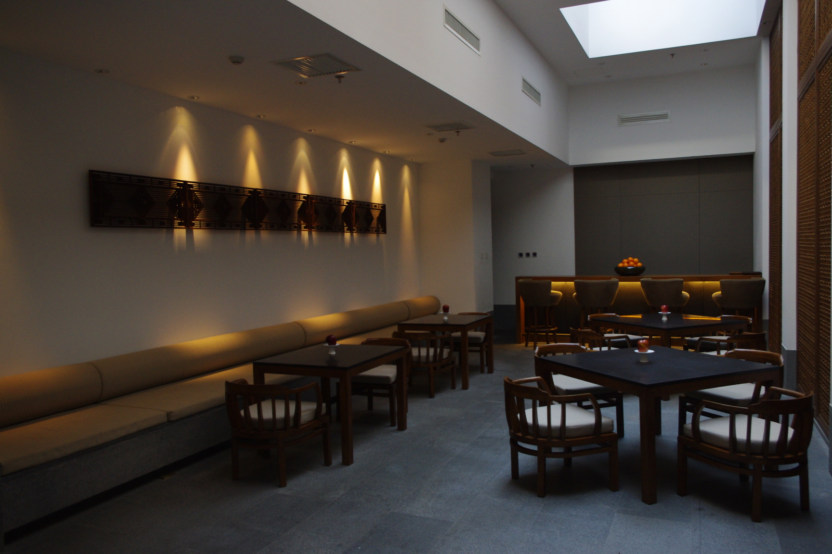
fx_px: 624
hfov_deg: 67.4
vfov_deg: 47.9
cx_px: 416
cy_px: 277
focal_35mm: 27
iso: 800
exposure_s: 1/40
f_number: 5.6
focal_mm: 18
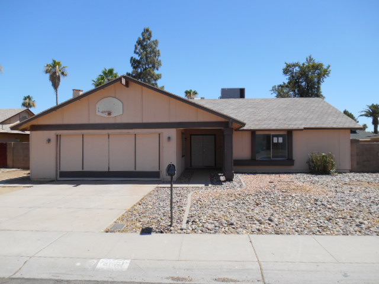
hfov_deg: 67.3
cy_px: 142
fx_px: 285
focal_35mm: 26
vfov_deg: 53.1
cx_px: 190
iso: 80
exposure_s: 1/800
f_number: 3.4
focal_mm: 4.7
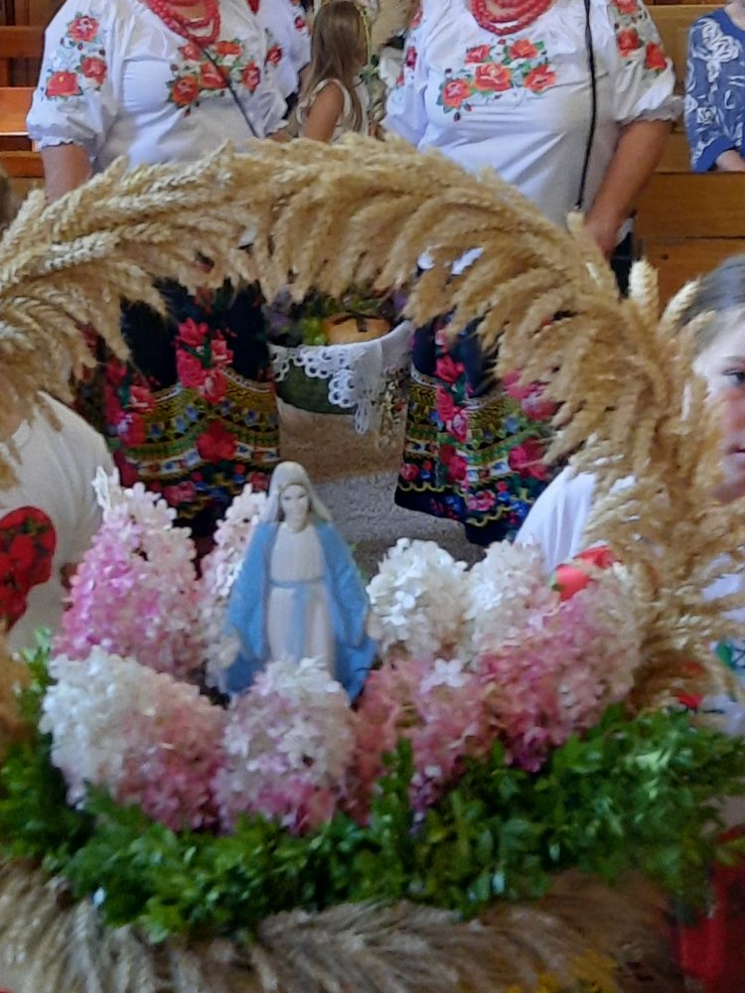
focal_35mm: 64
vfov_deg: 29.4
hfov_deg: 22.9
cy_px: 167
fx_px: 1837
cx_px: 342
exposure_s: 1/25
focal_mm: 4.6
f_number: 2
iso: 500
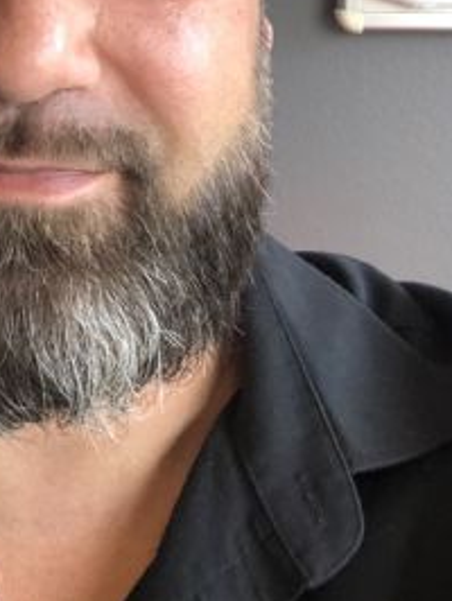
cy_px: -67
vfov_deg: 25.0
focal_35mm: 72
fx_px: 1252
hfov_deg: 19.7
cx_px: -32
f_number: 2.2
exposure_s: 1/50
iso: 125
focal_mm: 2.87
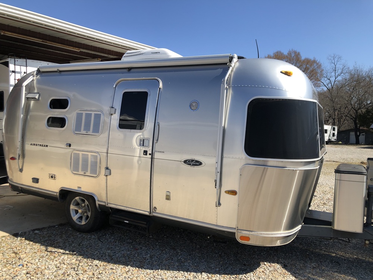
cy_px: 140
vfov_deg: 49.7
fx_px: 302
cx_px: 186
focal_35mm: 28
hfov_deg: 63.4
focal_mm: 4
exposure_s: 1/1412
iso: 20
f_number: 1.8
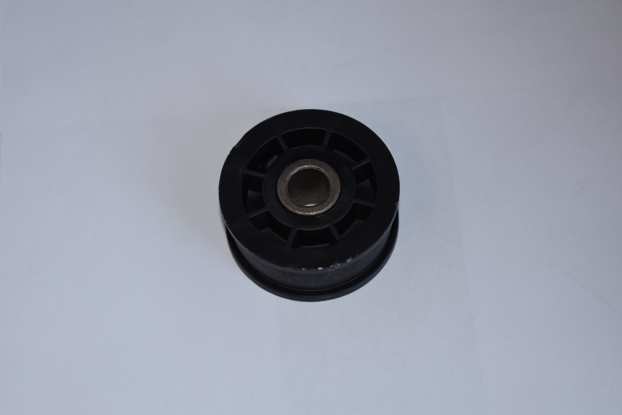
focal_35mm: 82
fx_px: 1426
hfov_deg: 24.6
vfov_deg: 16.6
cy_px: 208
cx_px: 311
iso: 280
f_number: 5.6
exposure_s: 1/200
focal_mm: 55
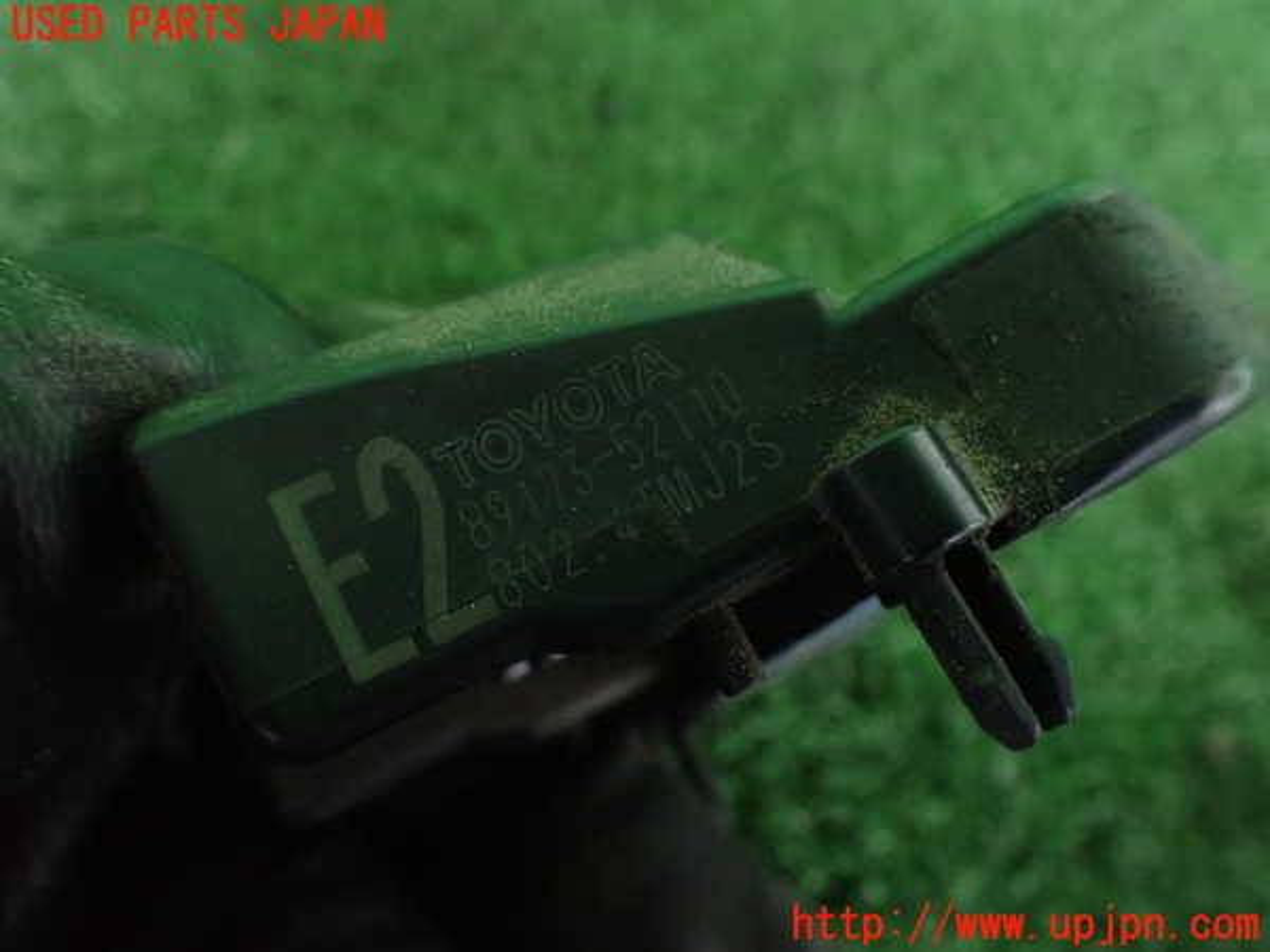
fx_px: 1101
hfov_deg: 60.0
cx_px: 635
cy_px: 476
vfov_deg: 46.8
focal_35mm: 30
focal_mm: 5.4
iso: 1250
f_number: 2.3
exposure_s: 1/30
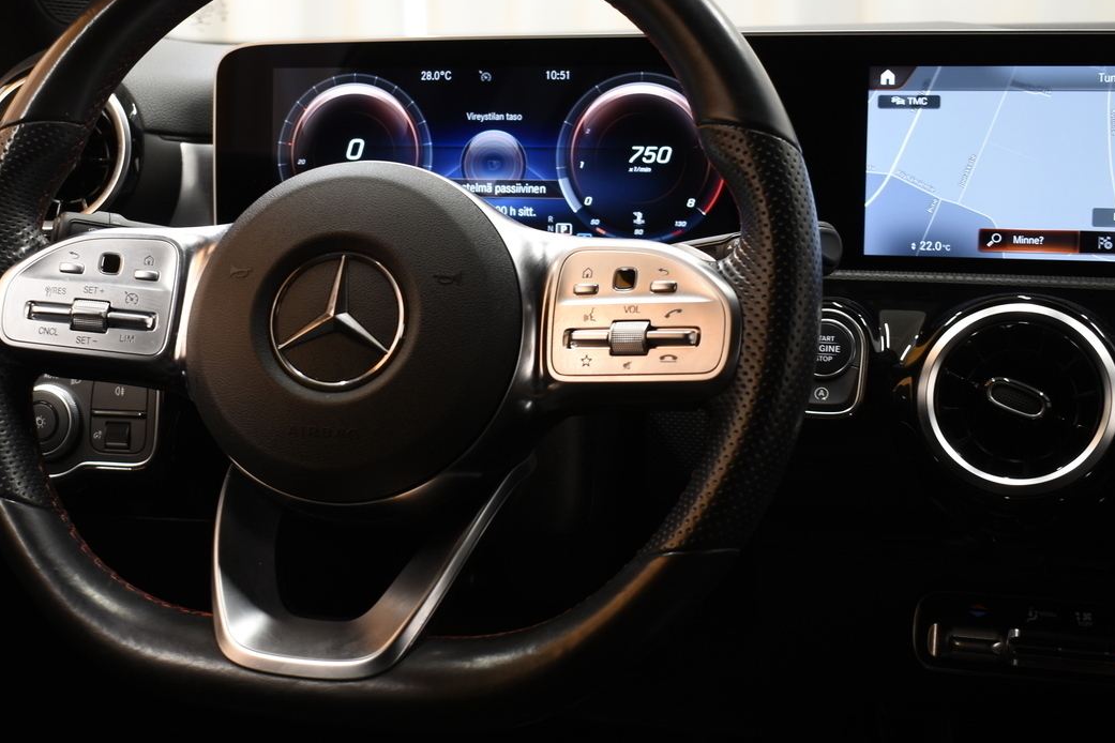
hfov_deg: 35.1
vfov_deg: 24.1
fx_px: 1734
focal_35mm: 56
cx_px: 335
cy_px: 295
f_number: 4
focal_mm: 24
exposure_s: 1/10
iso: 200
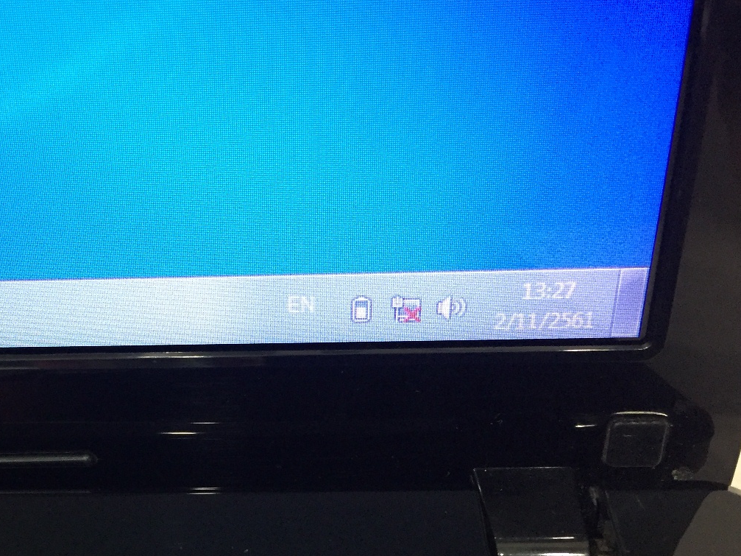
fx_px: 1006
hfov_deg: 39.7
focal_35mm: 47
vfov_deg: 30.3
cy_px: 420
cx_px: 215
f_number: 2.2
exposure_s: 1/33
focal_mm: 4.15
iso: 200
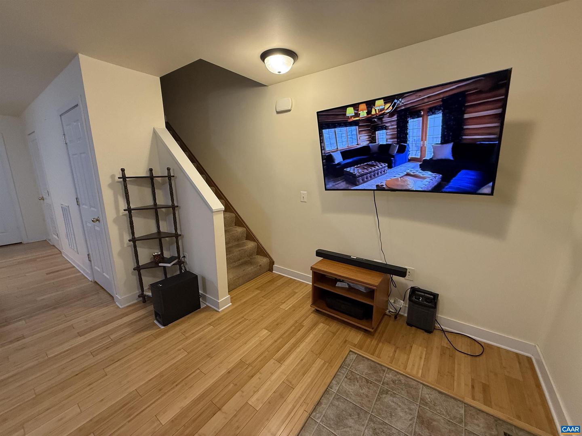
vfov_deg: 85.7
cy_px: 218
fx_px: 235
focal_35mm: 14
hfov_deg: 102.1
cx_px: 291
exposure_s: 1/60
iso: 250
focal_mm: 2.22
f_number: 2.2
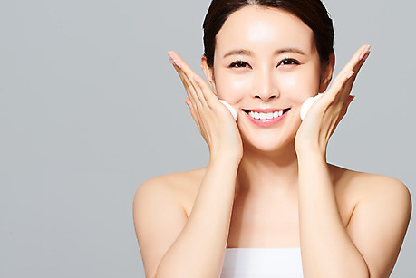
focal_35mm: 137
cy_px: 125
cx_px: 270
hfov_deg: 14.9
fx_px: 1585
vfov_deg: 10.0
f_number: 16
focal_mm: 105
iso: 64
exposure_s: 1/125
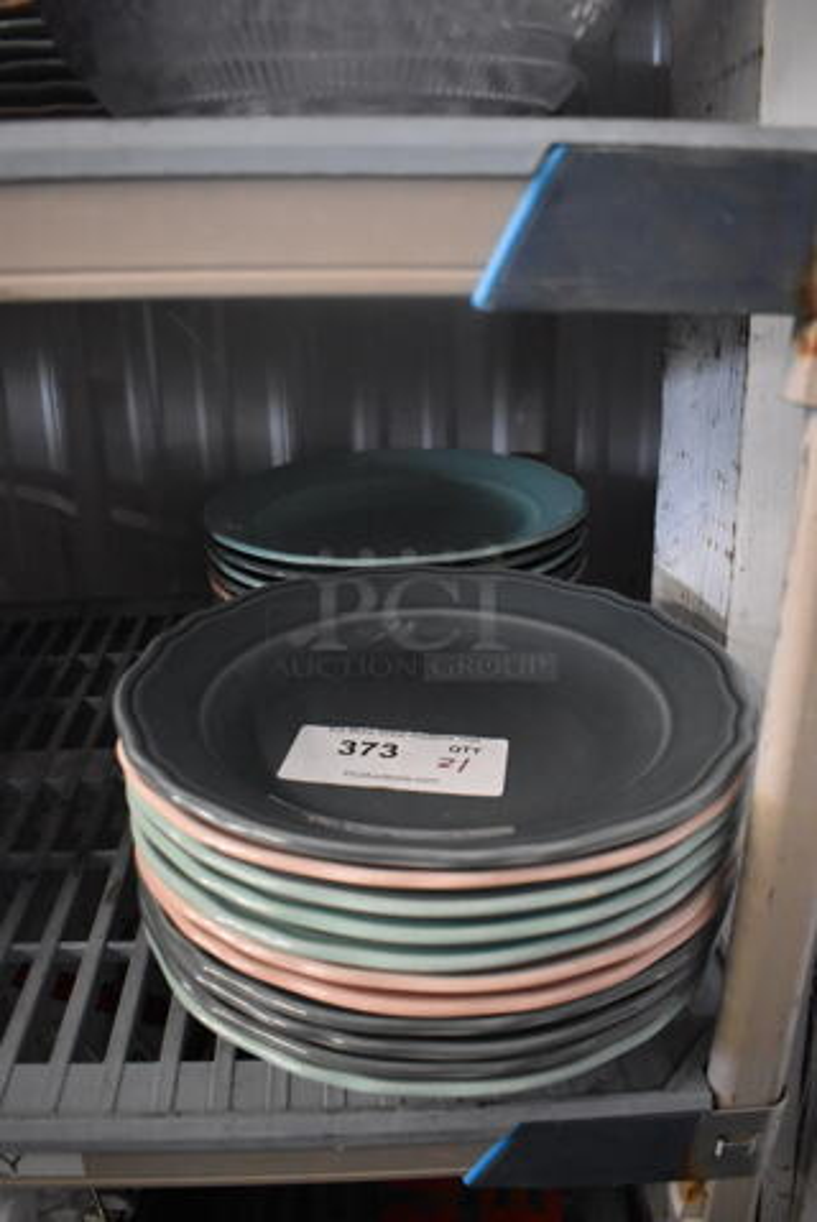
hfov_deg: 48.0
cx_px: 408
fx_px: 918
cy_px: 611
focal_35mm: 27
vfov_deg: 67.4
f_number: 3.5
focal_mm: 18
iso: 5600
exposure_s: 1/125
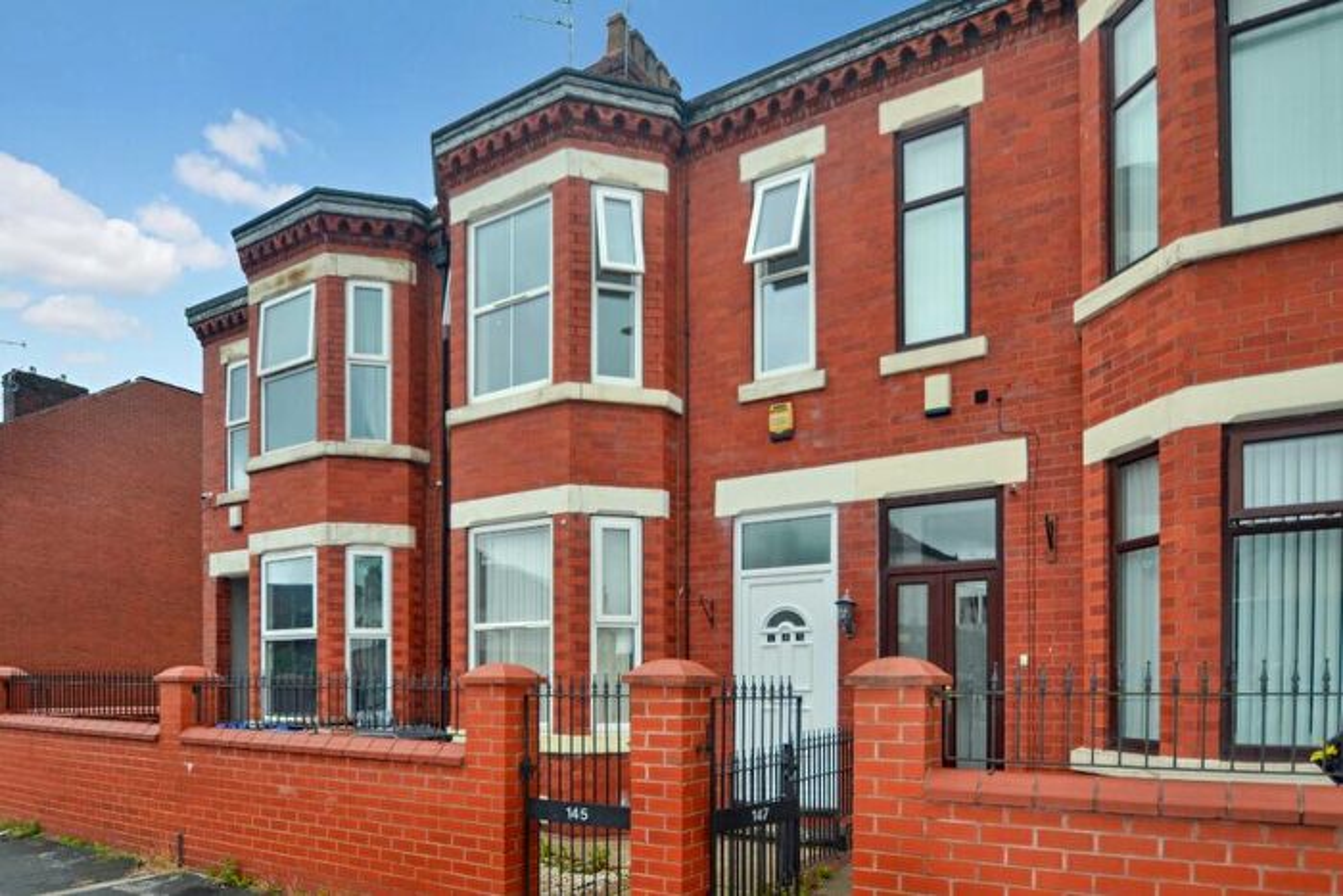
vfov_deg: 67.4
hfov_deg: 90.0
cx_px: 672
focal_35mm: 18
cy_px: 448
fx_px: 672
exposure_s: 1/200
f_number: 4
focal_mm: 12
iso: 100
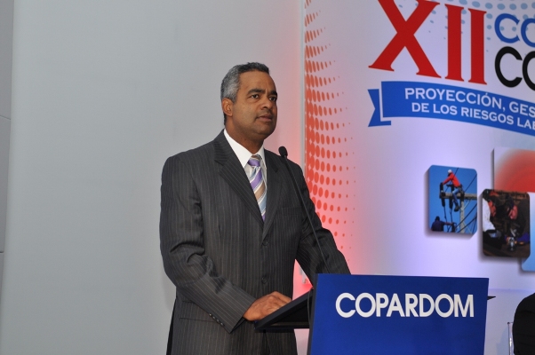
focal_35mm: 82
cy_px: 178
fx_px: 1225
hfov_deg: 24.6
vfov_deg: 16.5
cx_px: 268
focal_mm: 55
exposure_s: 1/60
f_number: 4
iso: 200
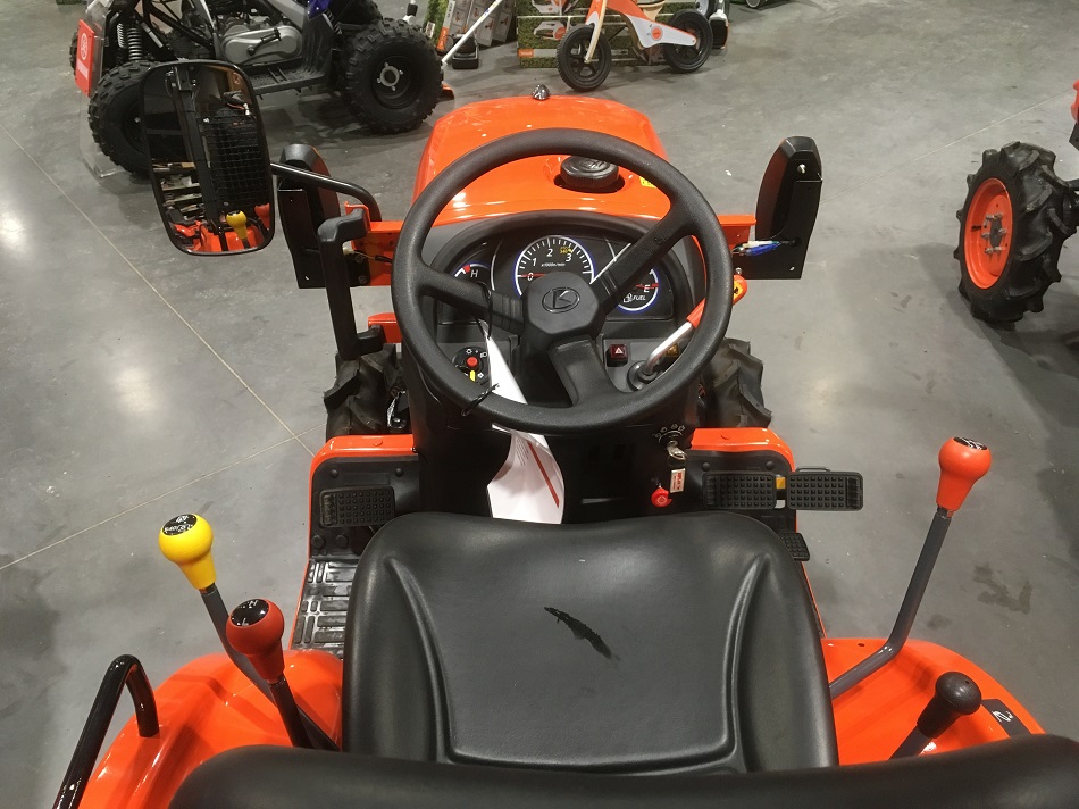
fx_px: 904
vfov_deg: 48.2
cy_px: 404
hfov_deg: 61.7
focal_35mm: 29
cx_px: 540
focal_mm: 4.15
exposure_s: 1/33
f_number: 2.2
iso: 160
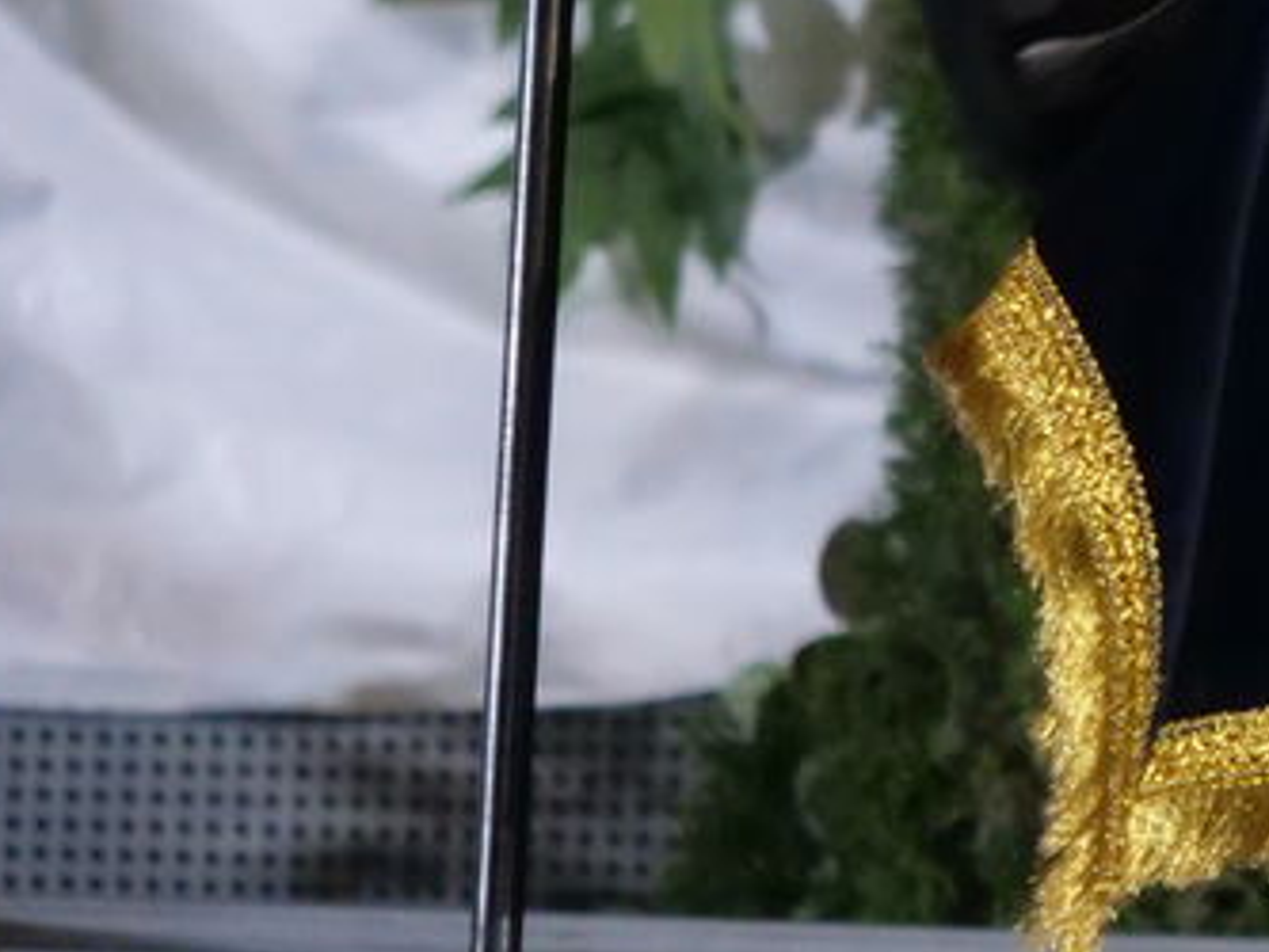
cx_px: 2492
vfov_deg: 4.4
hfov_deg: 5.8
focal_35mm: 336
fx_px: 12322
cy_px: -293
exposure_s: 1/100
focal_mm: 40
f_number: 2.8
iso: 2500
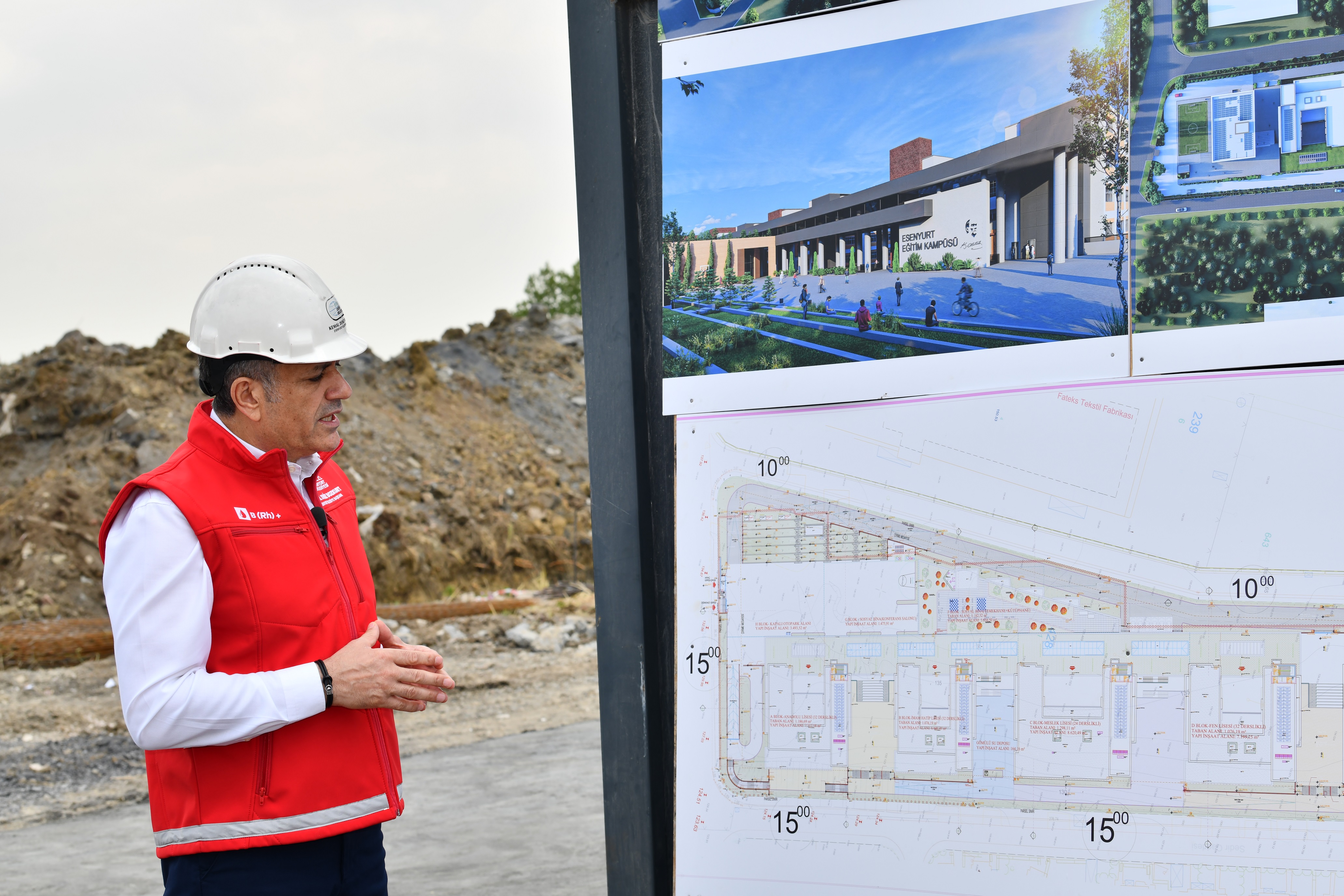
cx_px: 672
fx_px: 2613
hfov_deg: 28.8
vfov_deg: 19.5
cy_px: 448
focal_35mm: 70
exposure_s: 1/250
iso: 100
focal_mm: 70
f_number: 8
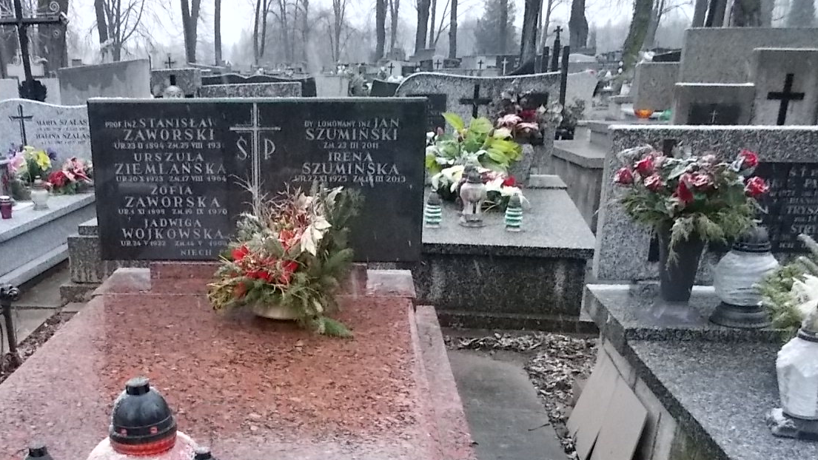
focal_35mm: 41
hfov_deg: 48.7
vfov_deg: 28.0
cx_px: 281
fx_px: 889
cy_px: 405
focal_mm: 4.6
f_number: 3.2
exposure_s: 1/100
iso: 400
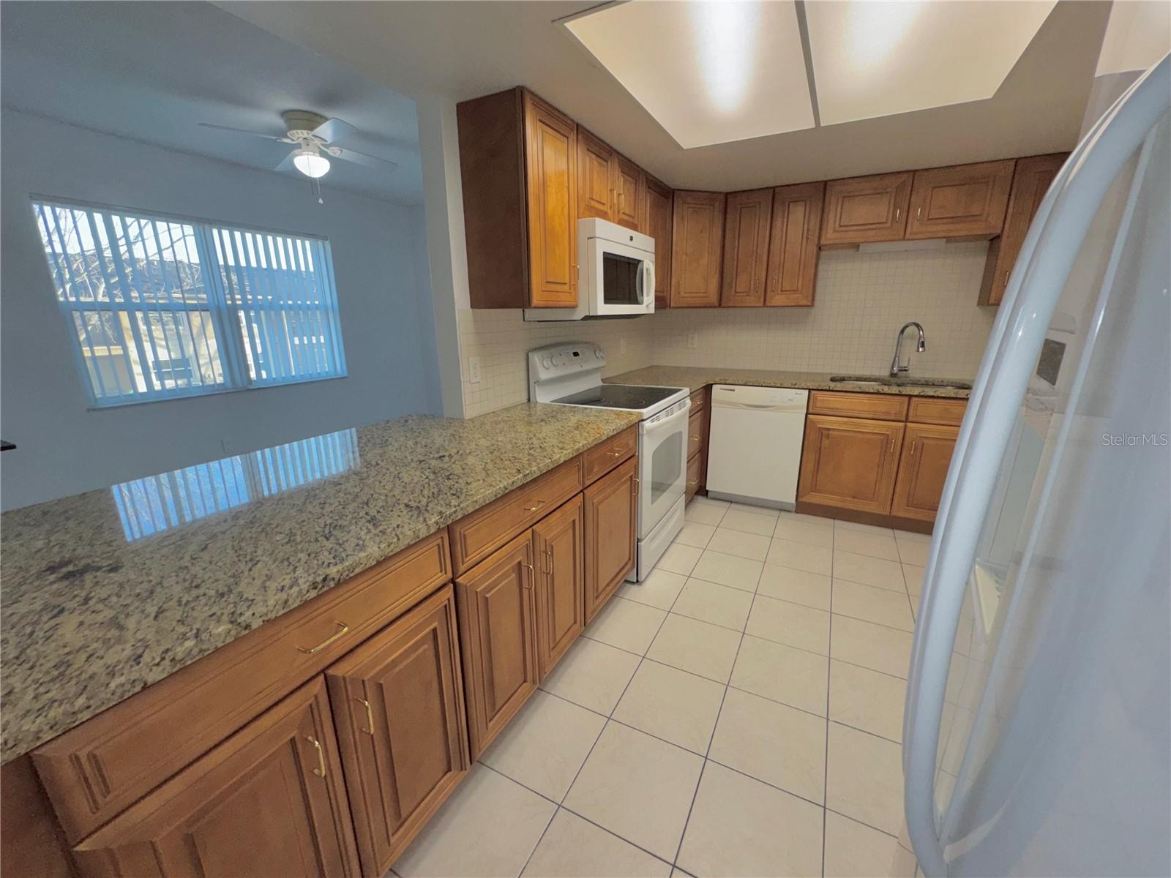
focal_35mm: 14
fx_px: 474
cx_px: 586
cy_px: 439
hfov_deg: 102.1
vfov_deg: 85.7
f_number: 2.2
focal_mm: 2.22
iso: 80
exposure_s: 1/122
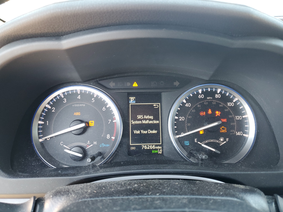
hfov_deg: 67.3
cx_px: 142
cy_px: 106
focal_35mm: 26
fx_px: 213
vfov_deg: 53.1
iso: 84
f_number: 1.5
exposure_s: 1/60.2
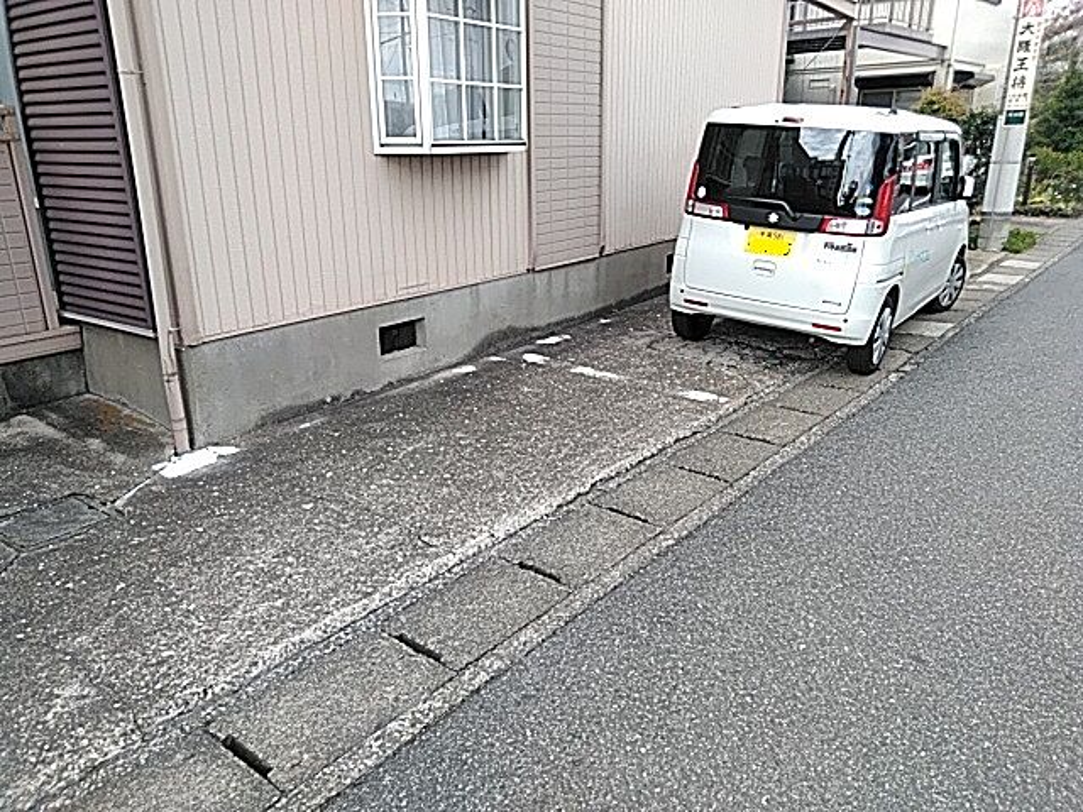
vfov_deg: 51.4
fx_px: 845
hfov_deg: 65.3
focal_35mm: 27
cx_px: 542
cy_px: 406
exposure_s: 1/196
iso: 60
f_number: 2.2
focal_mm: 3.46
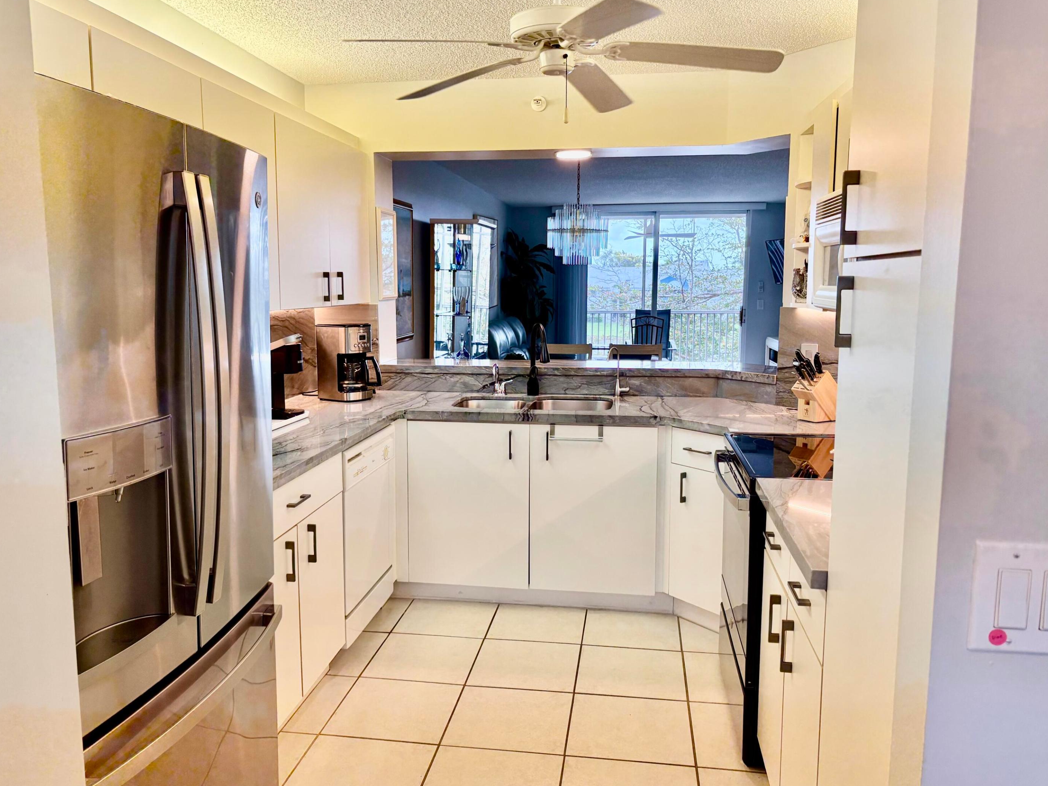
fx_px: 817
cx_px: 522
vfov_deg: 51.4
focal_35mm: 27
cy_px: 391
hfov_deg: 65.3
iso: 125
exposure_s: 1/120
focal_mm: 5.96
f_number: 1.6
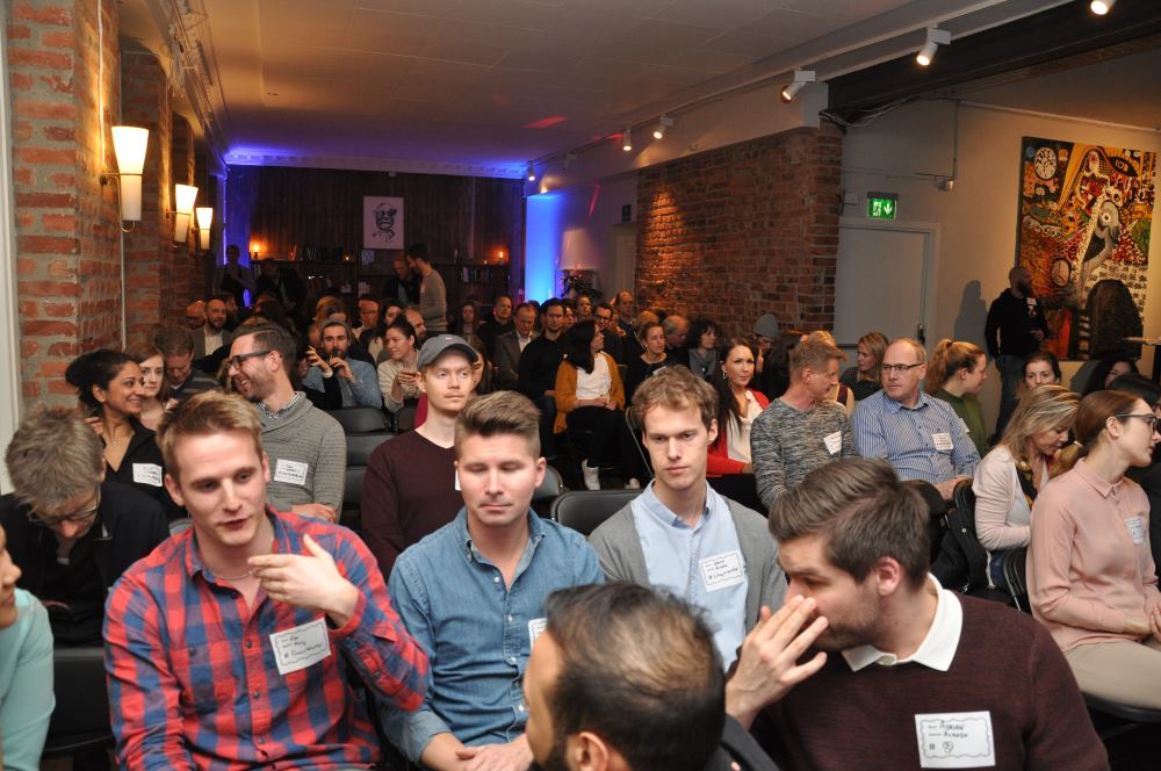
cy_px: 386
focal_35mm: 27
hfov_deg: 67.4
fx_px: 870
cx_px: 580
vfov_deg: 47.8
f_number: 4
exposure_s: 1/60
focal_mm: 18
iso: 800
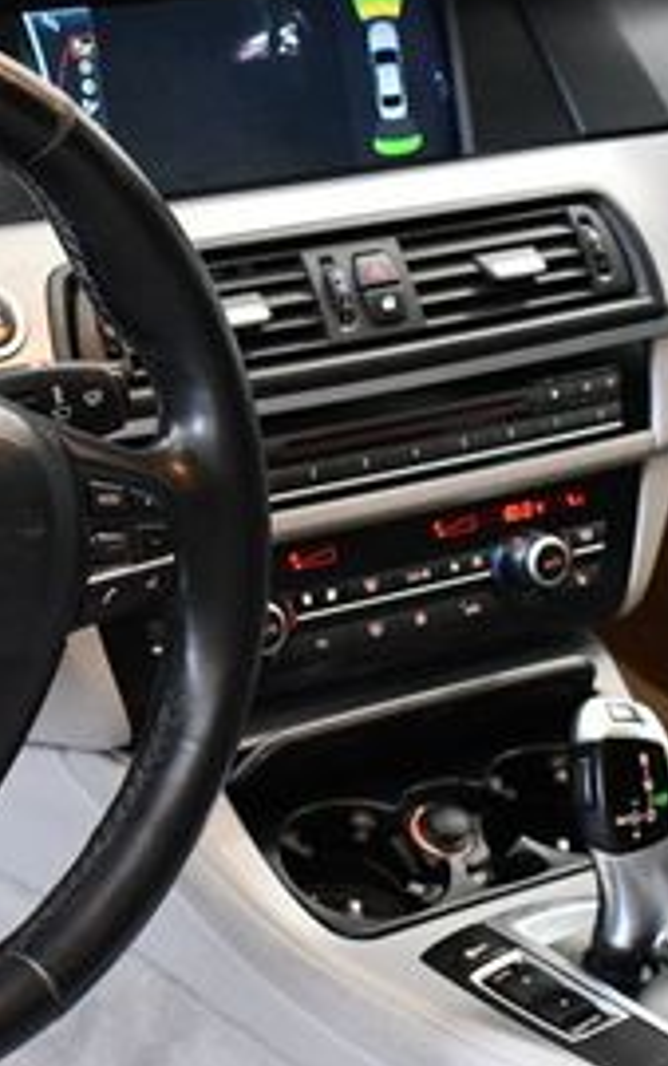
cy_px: 529
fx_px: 2531
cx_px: -16
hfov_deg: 14.8
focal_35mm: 87
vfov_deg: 23.8
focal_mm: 18
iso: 3200
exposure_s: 1/125
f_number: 3.5
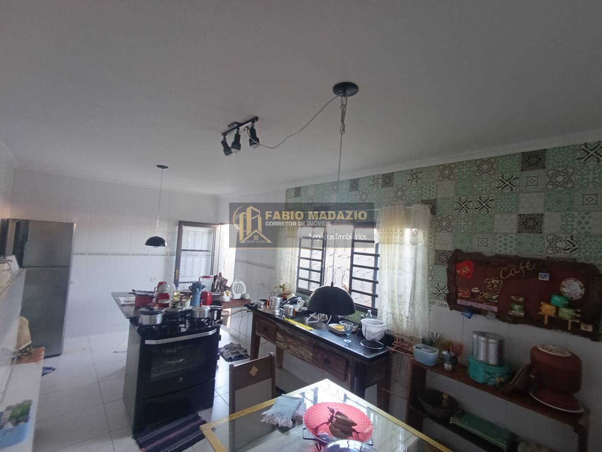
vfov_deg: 78.1
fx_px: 278
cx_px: 301
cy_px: 226
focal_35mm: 16
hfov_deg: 94.5
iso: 400
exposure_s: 1/40
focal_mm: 1.65
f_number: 2.2
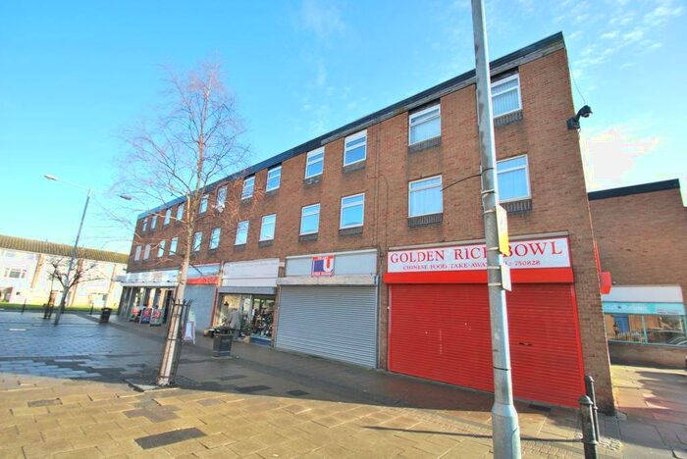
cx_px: 344
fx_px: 286
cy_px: 230
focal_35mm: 15
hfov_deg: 100.3
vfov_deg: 77.4
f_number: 5.6
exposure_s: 1/125
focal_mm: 10
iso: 125
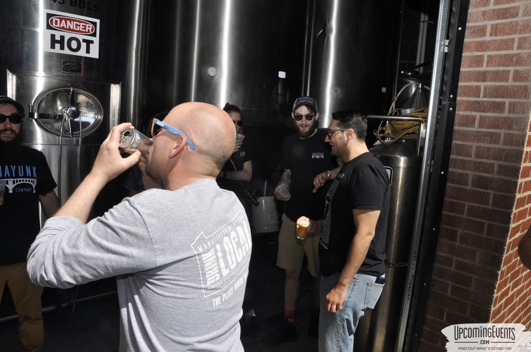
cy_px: 176
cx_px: 266
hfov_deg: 67.4
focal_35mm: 27
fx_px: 398
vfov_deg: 47.8
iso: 400
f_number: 22
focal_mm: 18
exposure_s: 1/200
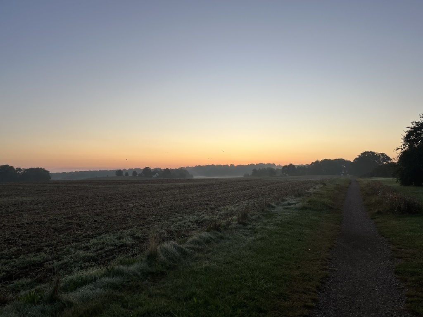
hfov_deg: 67.3
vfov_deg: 53.1
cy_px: 158
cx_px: 212
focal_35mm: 26
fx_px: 318
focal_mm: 5.1
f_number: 1.6
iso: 50
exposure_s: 1/684
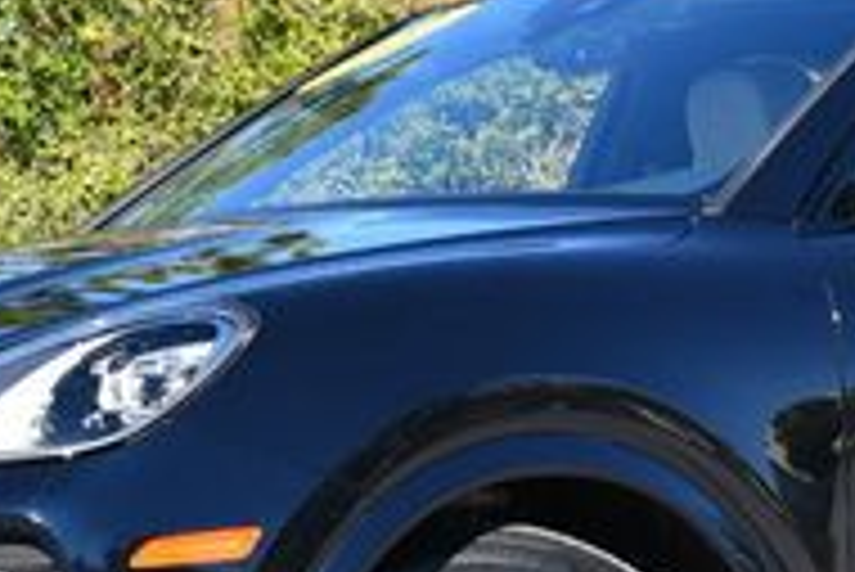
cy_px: 257
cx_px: 648
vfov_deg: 7.3
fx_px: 4492
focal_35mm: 189
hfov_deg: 10.8
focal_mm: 28
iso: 180
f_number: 8
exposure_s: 1/250
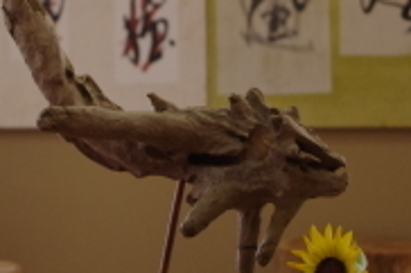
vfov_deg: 13.7
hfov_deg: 20.6
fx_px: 1129
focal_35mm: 99
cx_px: 149
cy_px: 41
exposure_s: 1/100
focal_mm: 24.38
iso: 800
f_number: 4
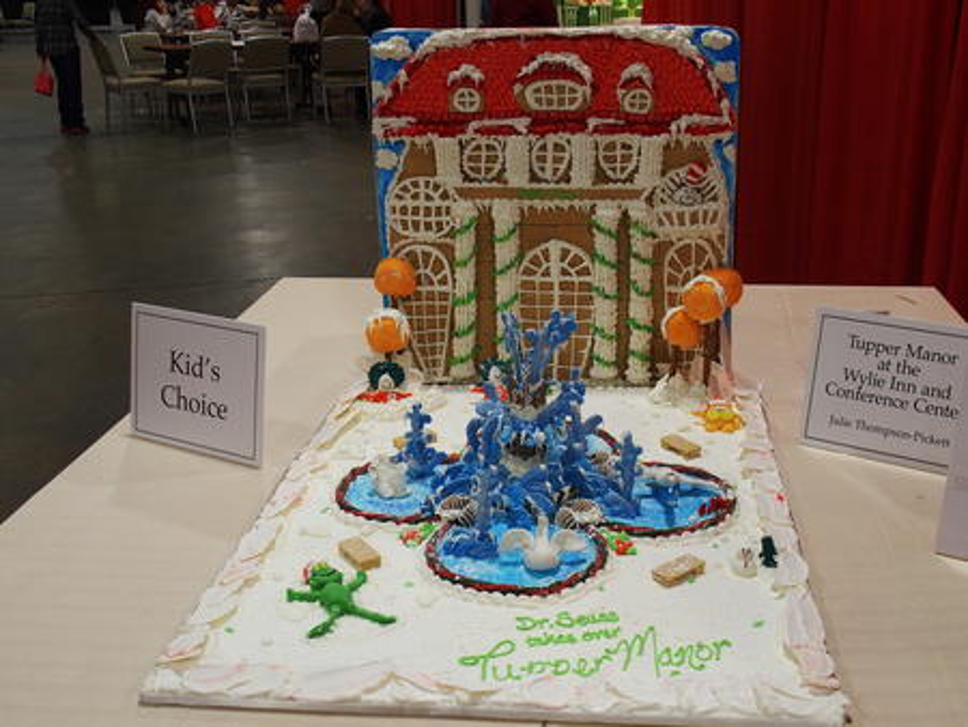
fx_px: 1063
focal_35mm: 38
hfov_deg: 49.0
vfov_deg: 37.8
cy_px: 364
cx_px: 484
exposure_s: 1/50
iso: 200
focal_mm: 8.1
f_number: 2.8
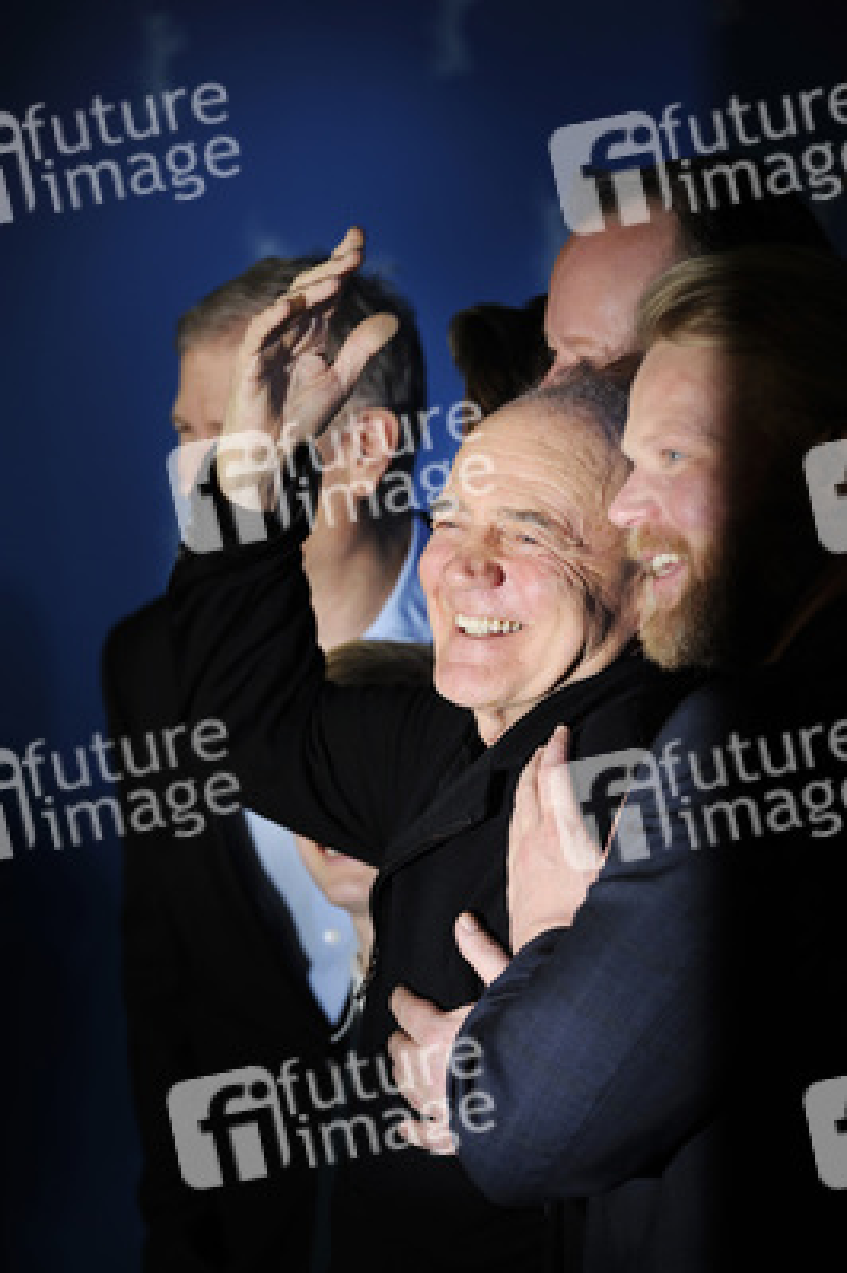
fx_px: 7070
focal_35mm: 200
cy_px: 636
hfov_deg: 6.9
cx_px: 424
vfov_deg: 10.3
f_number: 5.6
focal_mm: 200
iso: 400
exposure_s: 1/200
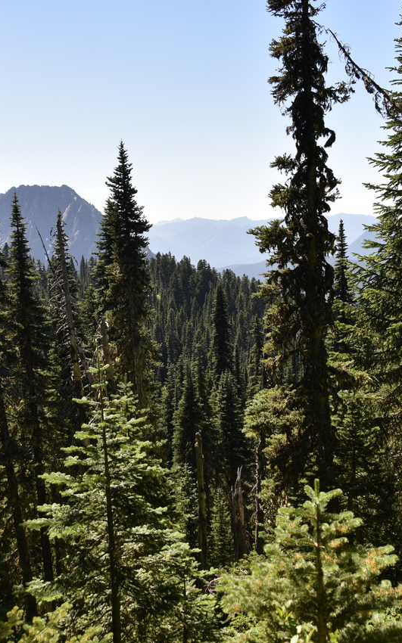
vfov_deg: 46.2
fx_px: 754
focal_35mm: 43
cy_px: 322
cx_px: 247
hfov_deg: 29.8
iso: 100
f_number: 7.1
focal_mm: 28
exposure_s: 1/200
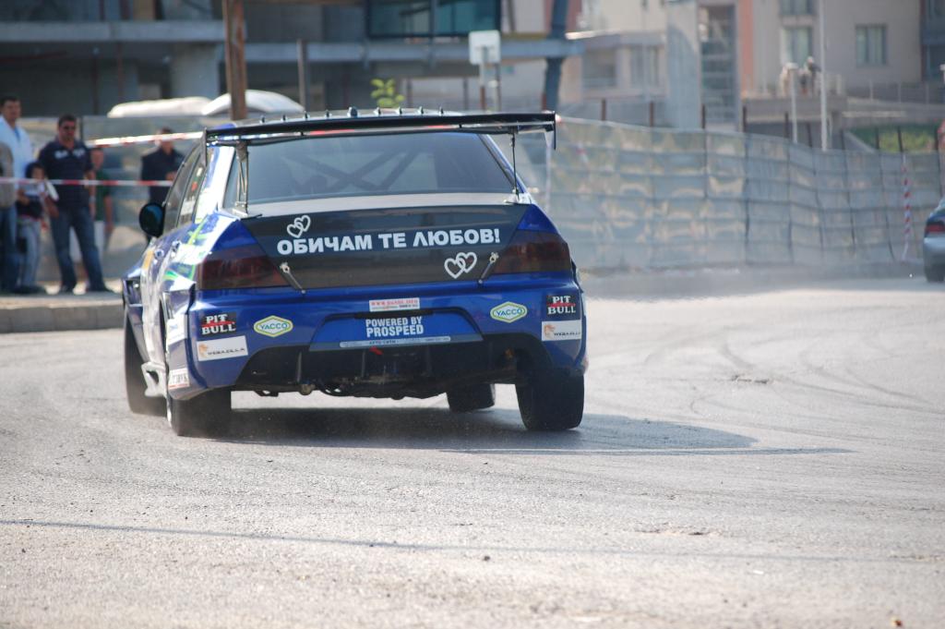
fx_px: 4564
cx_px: 472
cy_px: 314
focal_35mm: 174
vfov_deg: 7.9
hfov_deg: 11.8
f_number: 4.8
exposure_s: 1/800
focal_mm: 116
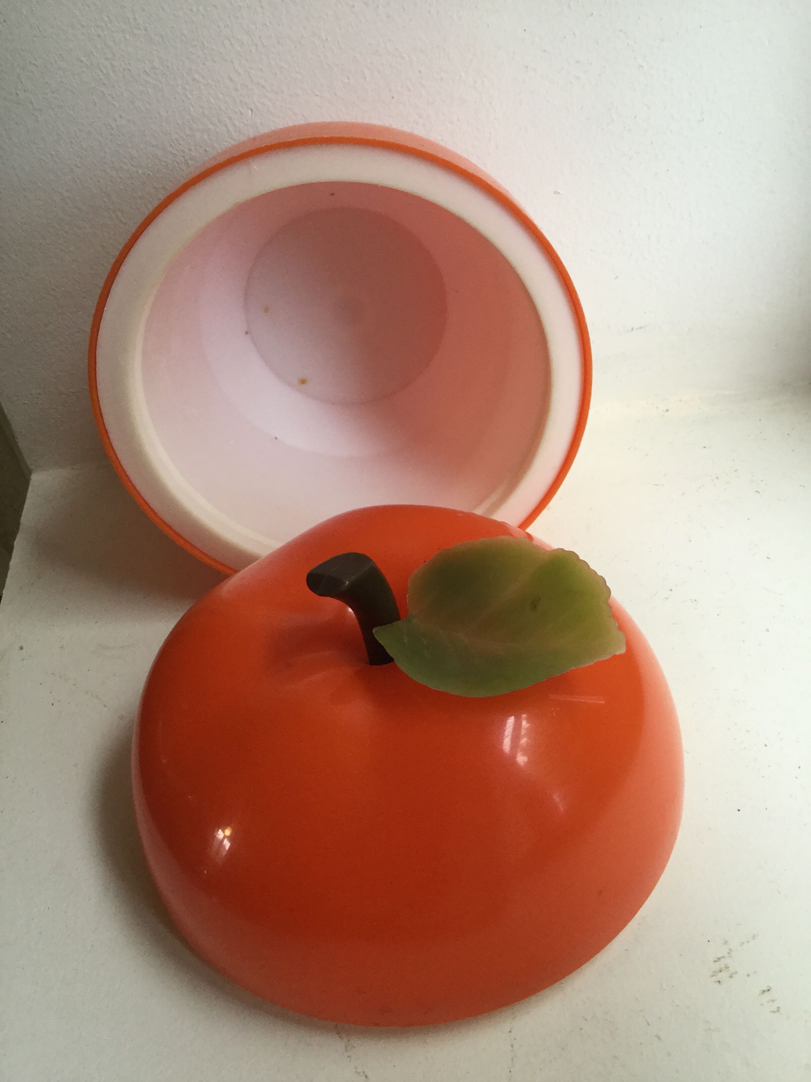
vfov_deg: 58.4
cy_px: 541
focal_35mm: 31
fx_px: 968
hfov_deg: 45.4
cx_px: 406
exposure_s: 1/30
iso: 64
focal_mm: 3.3
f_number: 2.4
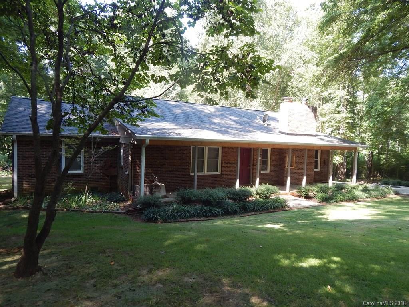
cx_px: 204
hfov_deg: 73.9
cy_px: 154
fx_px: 272
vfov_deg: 58.9
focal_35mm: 23
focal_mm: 4
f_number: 3
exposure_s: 1/100
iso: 125
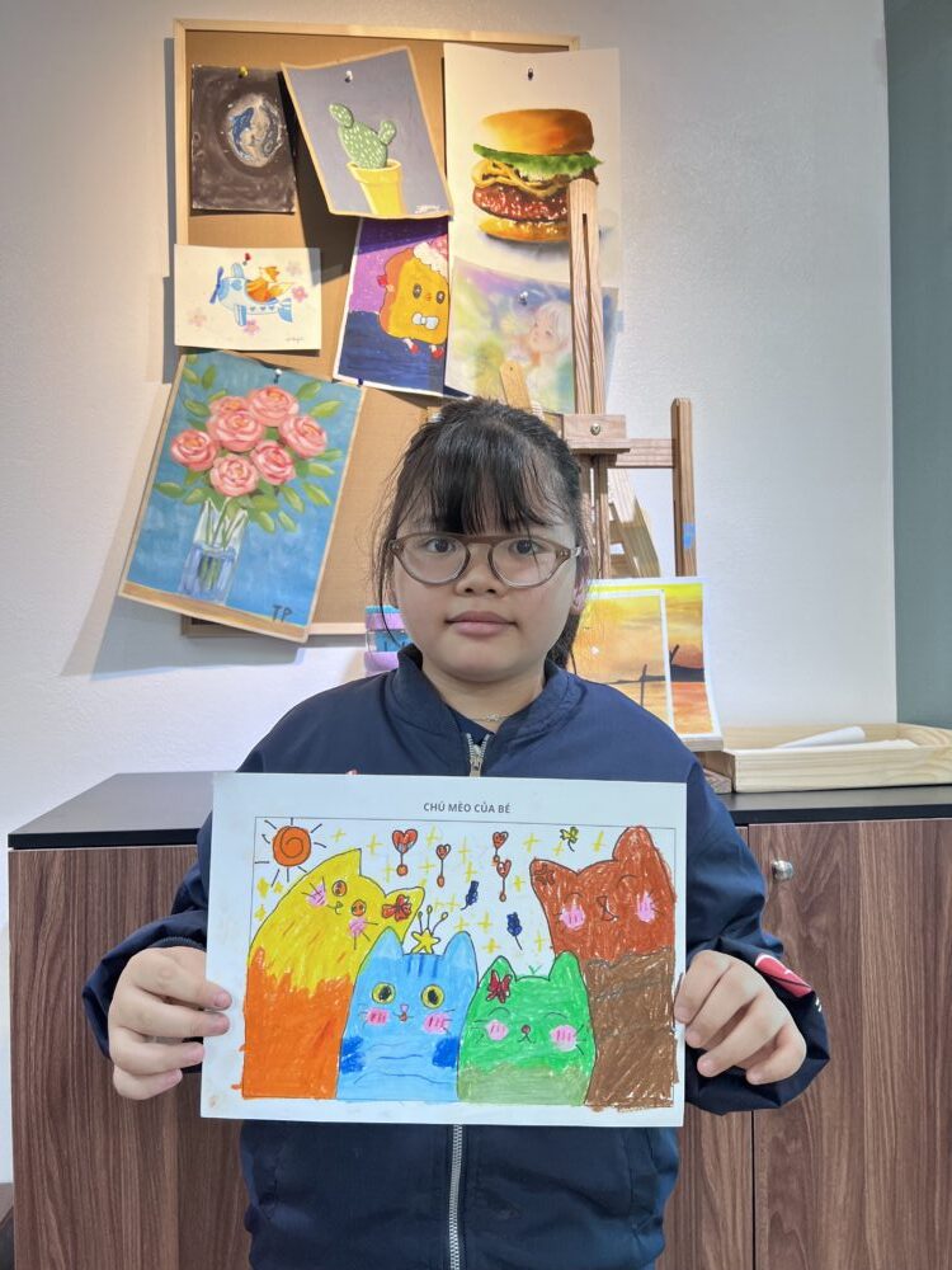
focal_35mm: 26
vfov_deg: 67.3
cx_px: 476
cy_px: 635
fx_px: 953
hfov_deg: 53.1
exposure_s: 1/121
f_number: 1.5
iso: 64
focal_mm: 5.7
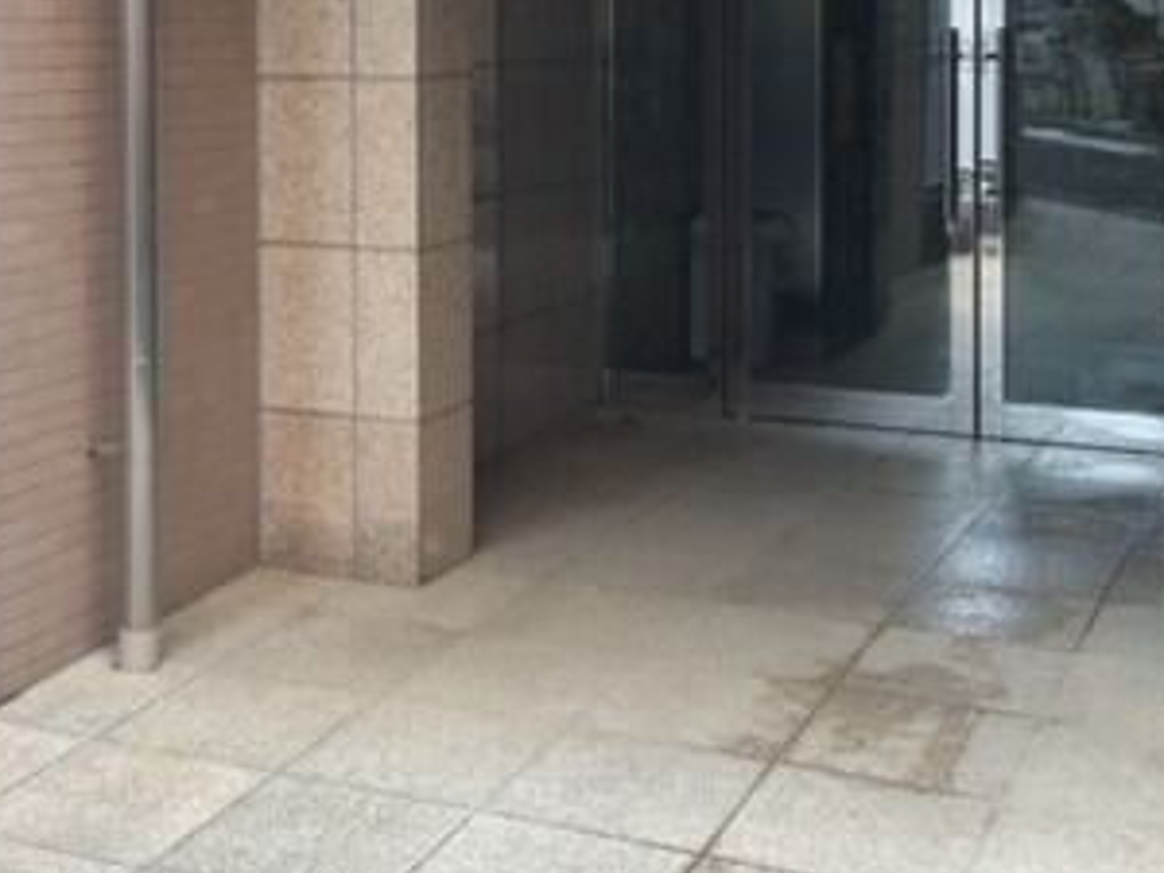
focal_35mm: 58
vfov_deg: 24.5
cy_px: 93
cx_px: 489
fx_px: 1950
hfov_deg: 33.2
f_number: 2.2
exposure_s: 1/120
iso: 50
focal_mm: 4.15
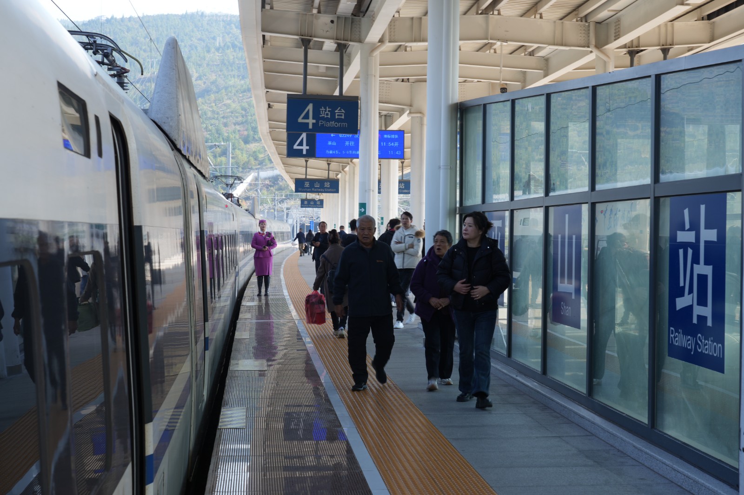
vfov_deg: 22.3
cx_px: 372
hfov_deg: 32.9
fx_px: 1260
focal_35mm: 61
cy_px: 248
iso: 100
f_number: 11
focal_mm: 61
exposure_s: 1/30
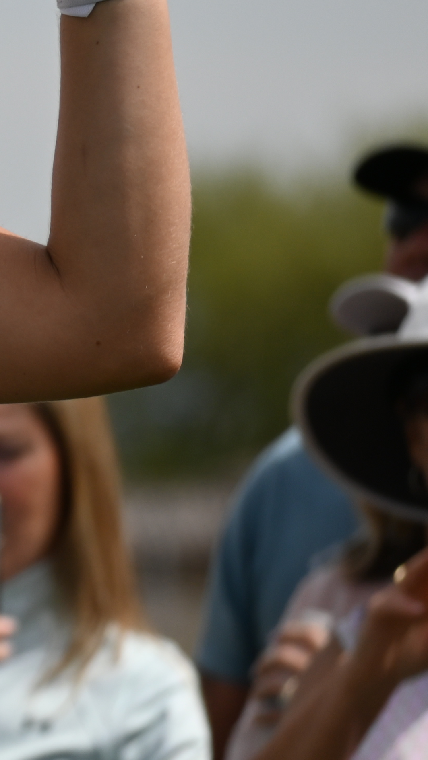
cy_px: 205
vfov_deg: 1.9
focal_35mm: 1157
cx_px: -691
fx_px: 23345
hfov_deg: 1.0
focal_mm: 250
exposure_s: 1/800
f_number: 7.1
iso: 100
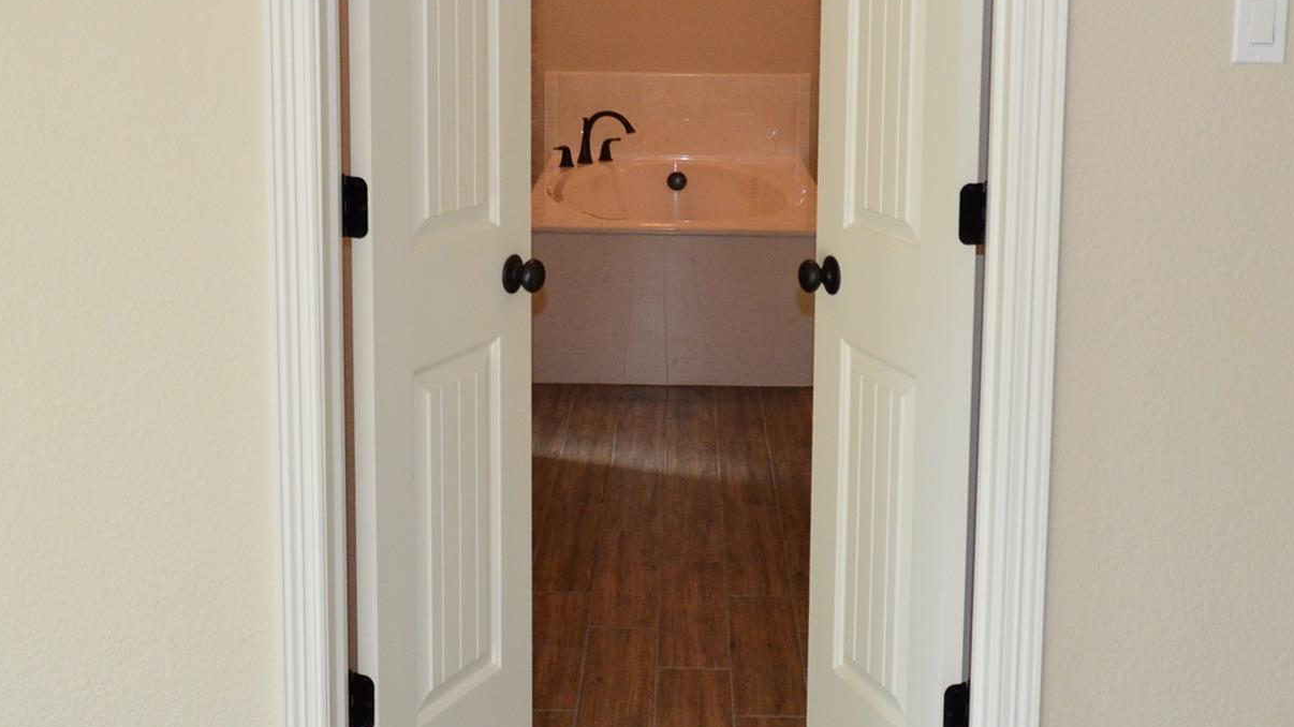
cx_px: 646
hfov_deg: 42.9
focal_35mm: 48
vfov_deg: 24.5
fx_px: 1647
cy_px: 151
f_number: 5
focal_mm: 18
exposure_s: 1/200
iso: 800
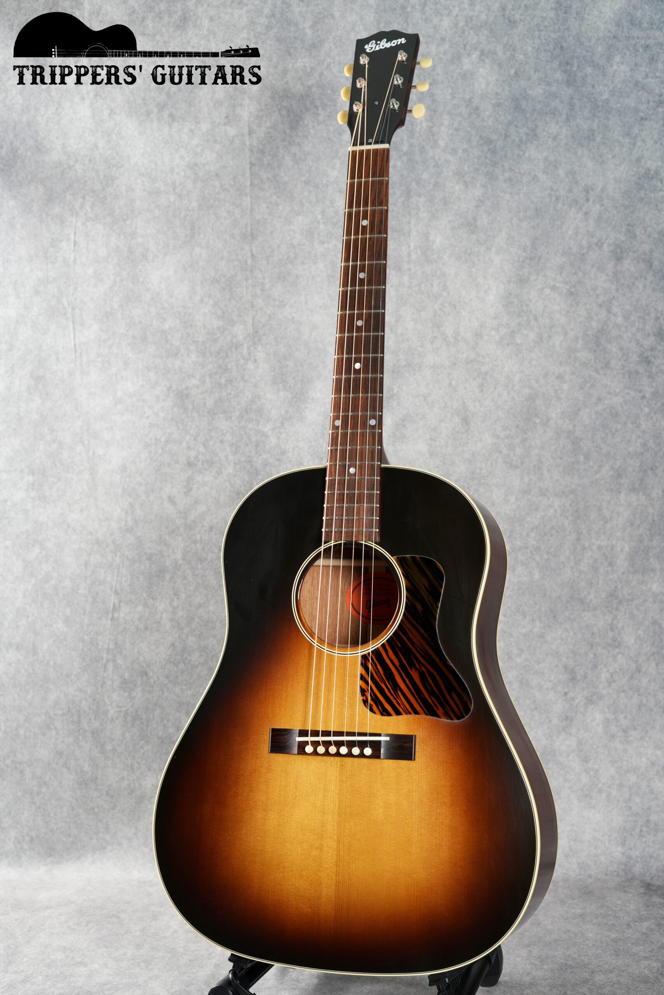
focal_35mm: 50
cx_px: 332
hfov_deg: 27.0
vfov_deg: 39.6
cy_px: 498
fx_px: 1383
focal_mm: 50
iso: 320
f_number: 6.3
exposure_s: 1/1.6
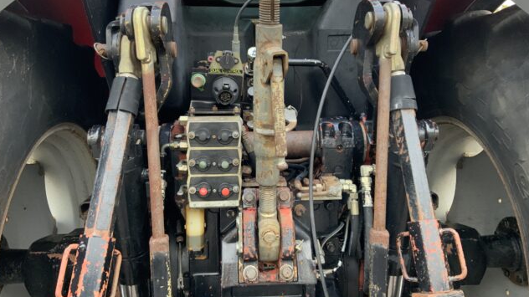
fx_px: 449
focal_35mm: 32
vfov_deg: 36.5
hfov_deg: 61.0
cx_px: 262
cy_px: 117
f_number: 1.8
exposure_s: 1/60
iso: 80
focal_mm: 3
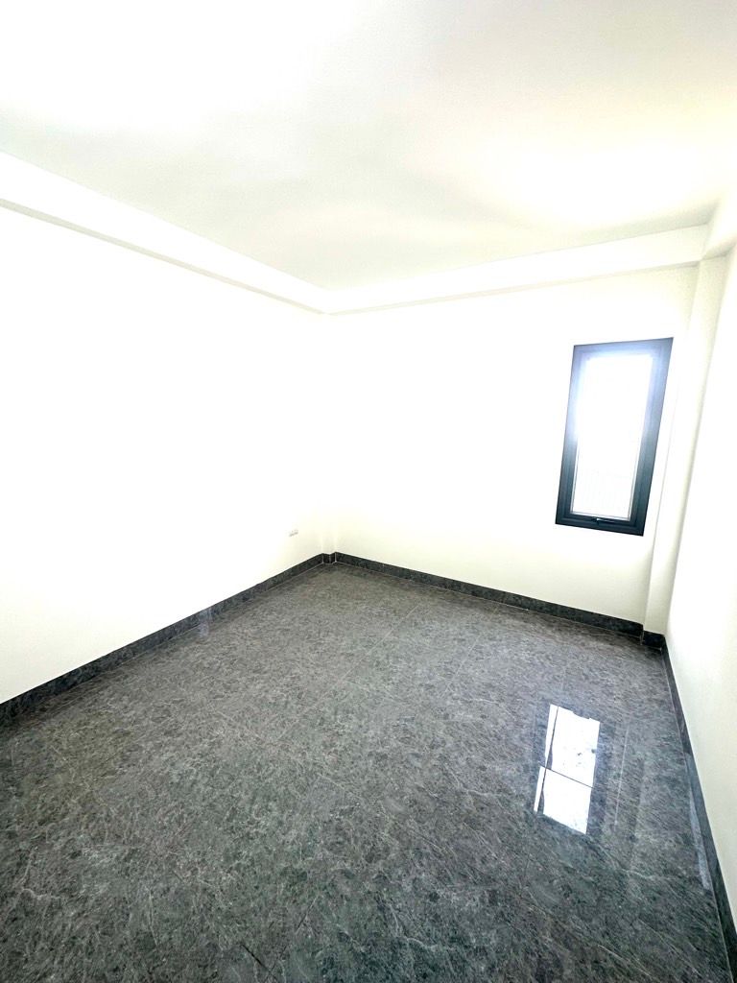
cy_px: 492
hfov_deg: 85.7
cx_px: 368
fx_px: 397
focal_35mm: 14
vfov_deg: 102.1
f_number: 2.2
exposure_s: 1/100
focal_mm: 2.22
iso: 64
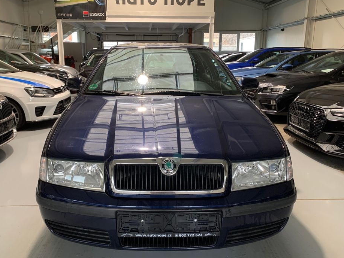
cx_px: 160
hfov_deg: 61.6
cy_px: 121
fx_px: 288
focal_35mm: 29
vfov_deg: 48.2
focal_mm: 4.25
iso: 160
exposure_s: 1/60
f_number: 1.8
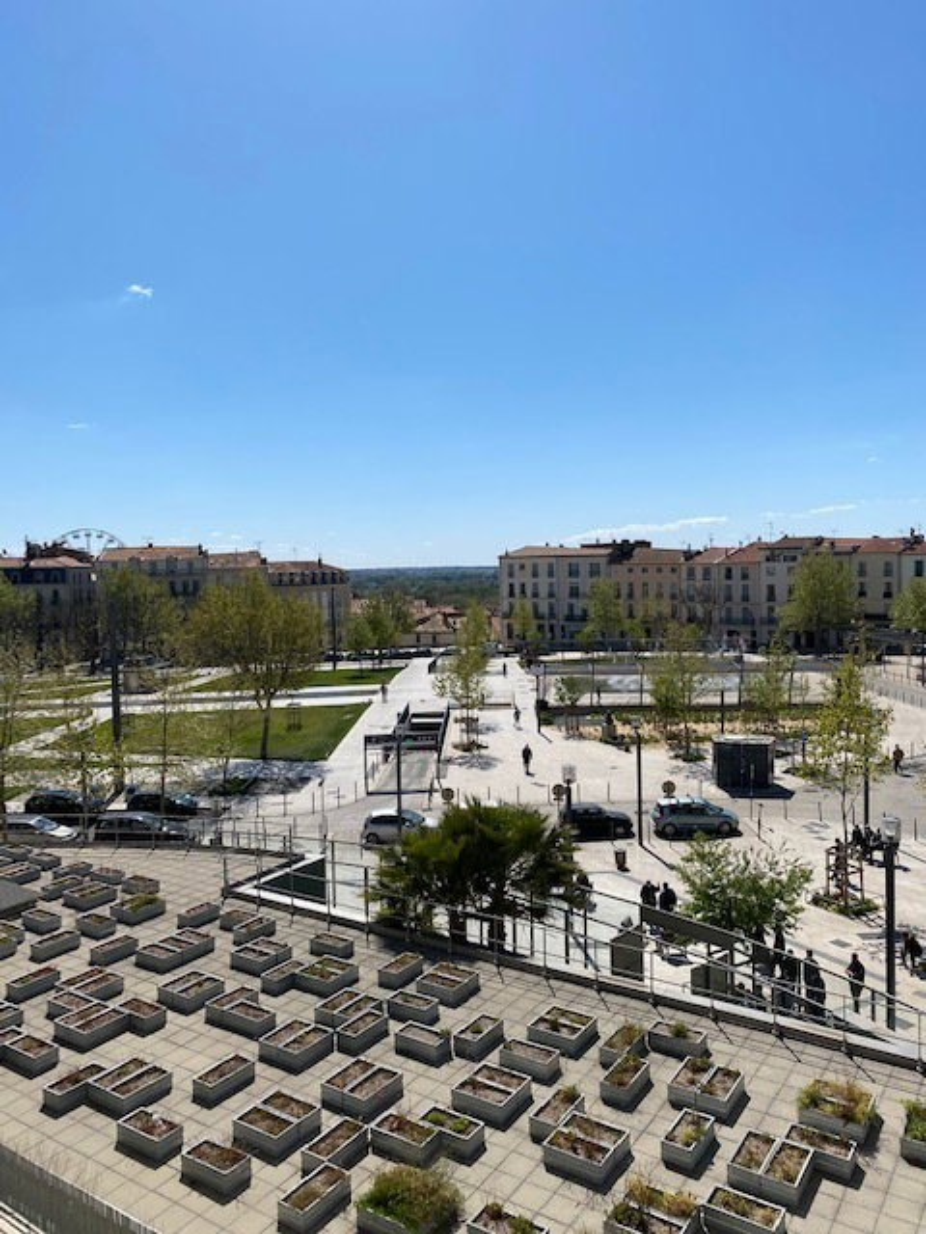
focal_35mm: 26
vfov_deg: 67.3
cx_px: 463
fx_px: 927
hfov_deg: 53.1
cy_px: 617
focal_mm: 4.25
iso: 32
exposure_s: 1/5747
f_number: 1.8
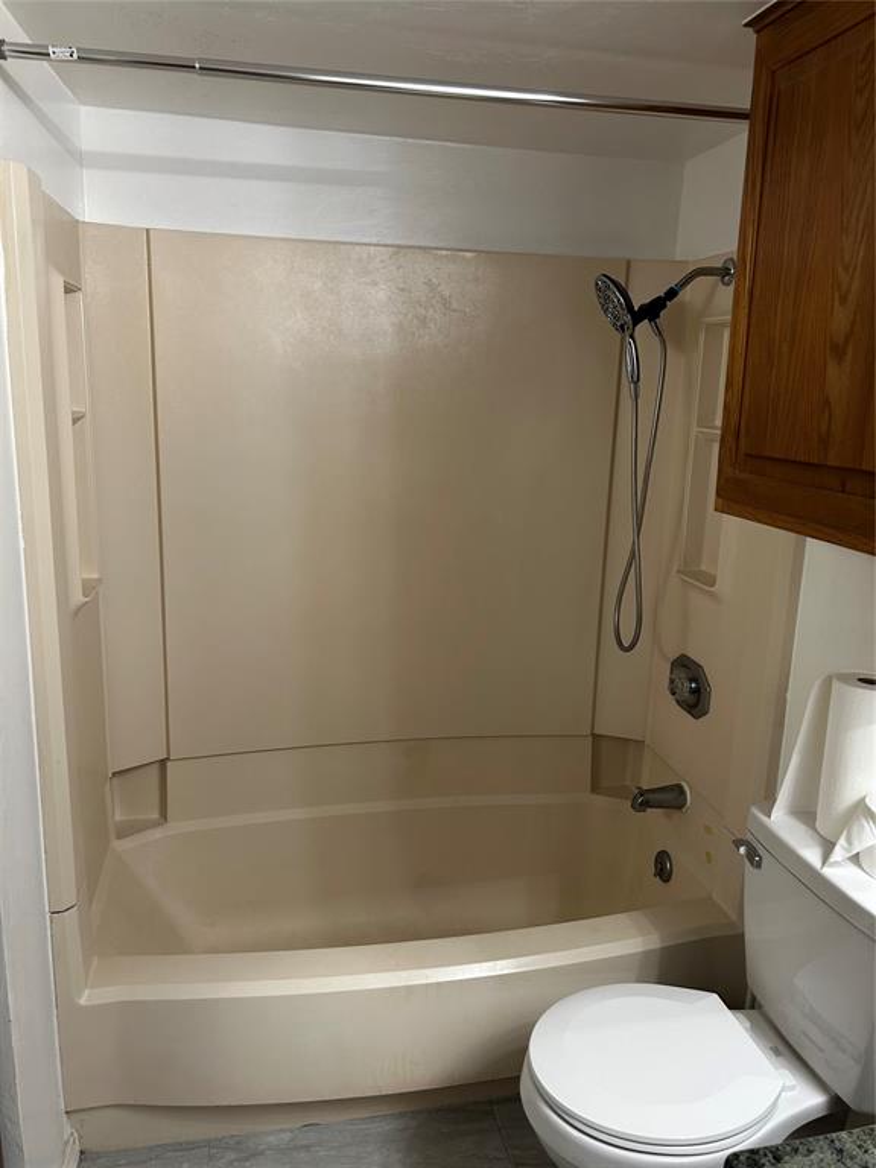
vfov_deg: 67.3
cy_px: 584
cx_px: 438
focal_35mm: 26
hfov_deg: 53.1
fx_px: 877
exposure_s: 1/60
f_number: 1.5
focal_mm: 5.7
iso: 100
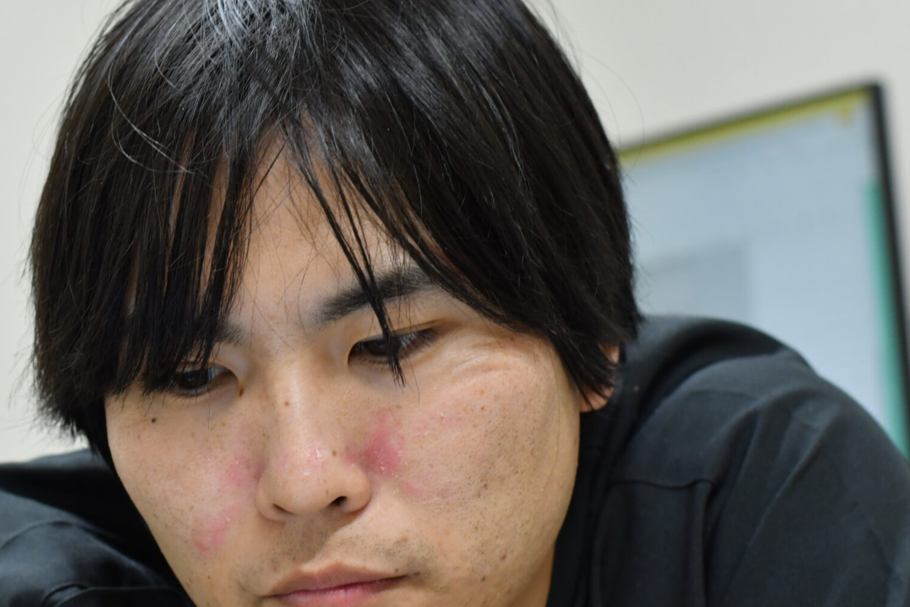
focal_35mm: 127
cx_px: 253
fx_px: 3210
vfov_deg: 10.8
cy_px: 344
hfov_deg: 16.1
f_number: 3.5
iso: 800
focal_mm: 50
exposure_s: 1/100
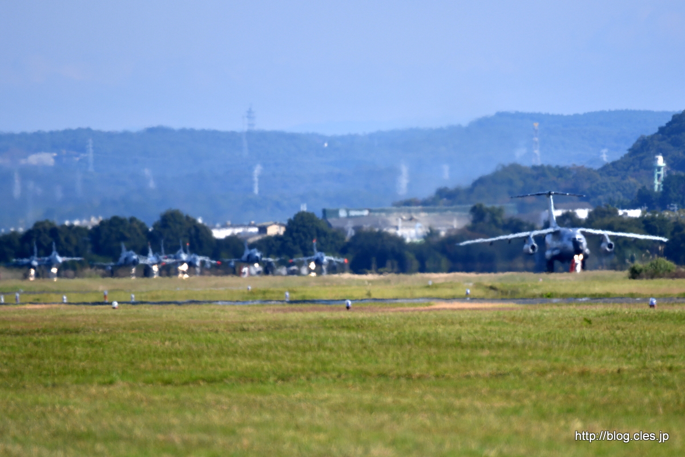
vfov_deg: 2.3
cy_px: 228
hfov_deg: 3.4
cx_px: 342
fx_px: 11420
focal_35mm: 600
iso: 140
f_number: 5.6
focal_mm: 400
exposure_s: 1/1250
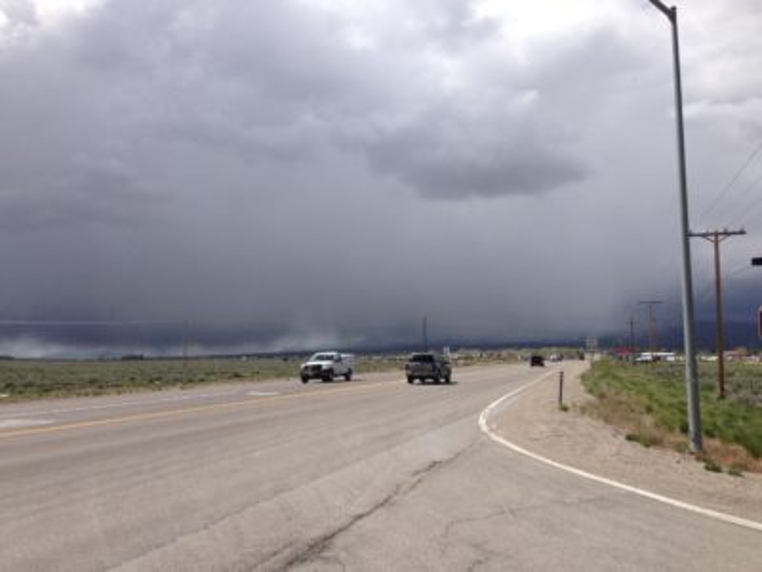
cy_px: 286
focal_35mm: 33
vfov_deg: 42.9
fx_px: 726
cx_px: 381
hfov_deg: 55.4
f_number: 2.4
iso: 50
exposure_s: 1/2857
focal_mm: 4.13
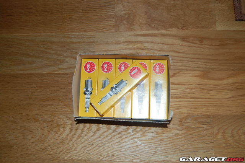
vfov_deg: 31.9
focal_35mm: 42
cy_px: 82
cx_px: 122
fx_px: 286
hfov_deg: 46.4
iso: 400
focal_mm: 28
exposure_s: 1/60
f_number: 4.2
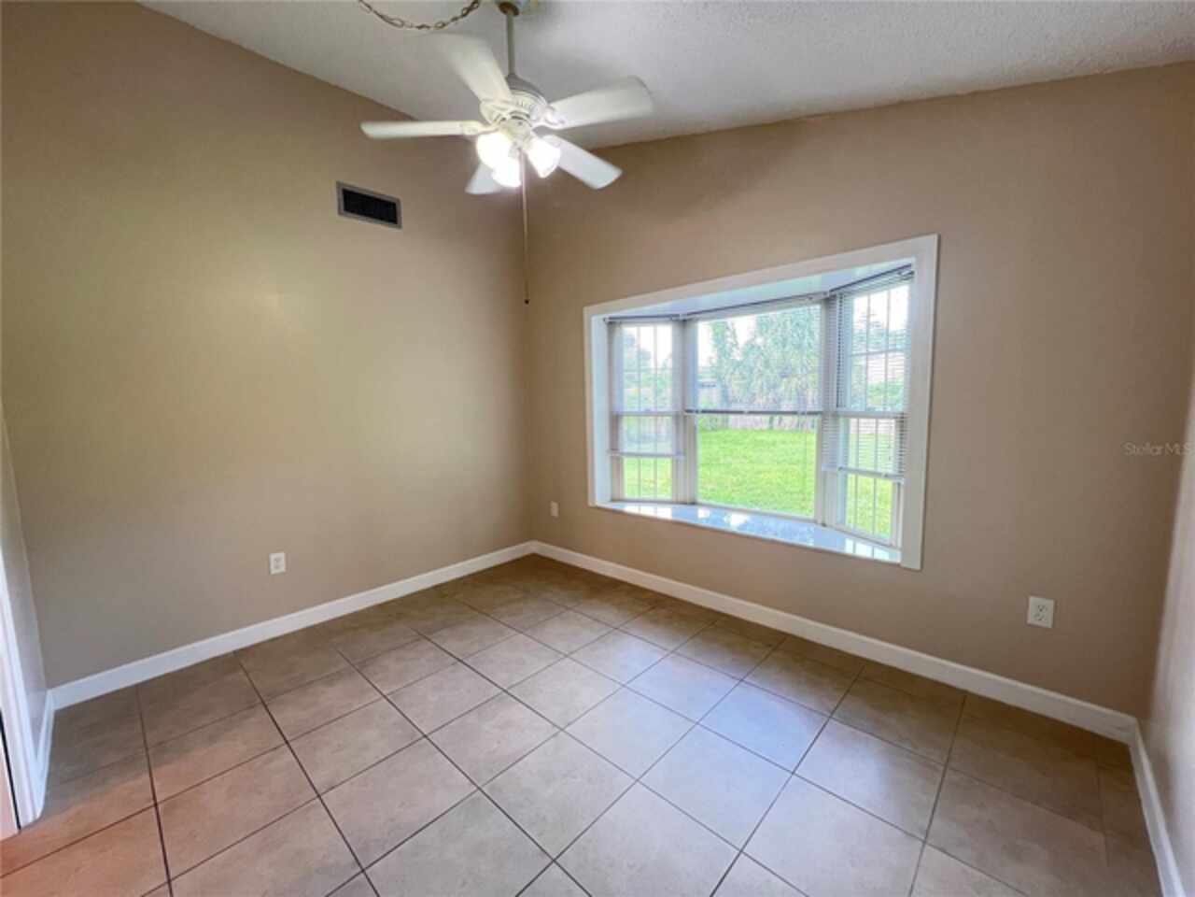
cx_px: 598
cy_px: 448
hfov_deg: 106.2
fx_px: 449
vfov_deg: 89.9
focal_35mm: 13
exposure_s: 1/60
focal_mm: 1.57
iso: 250
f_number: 1.8
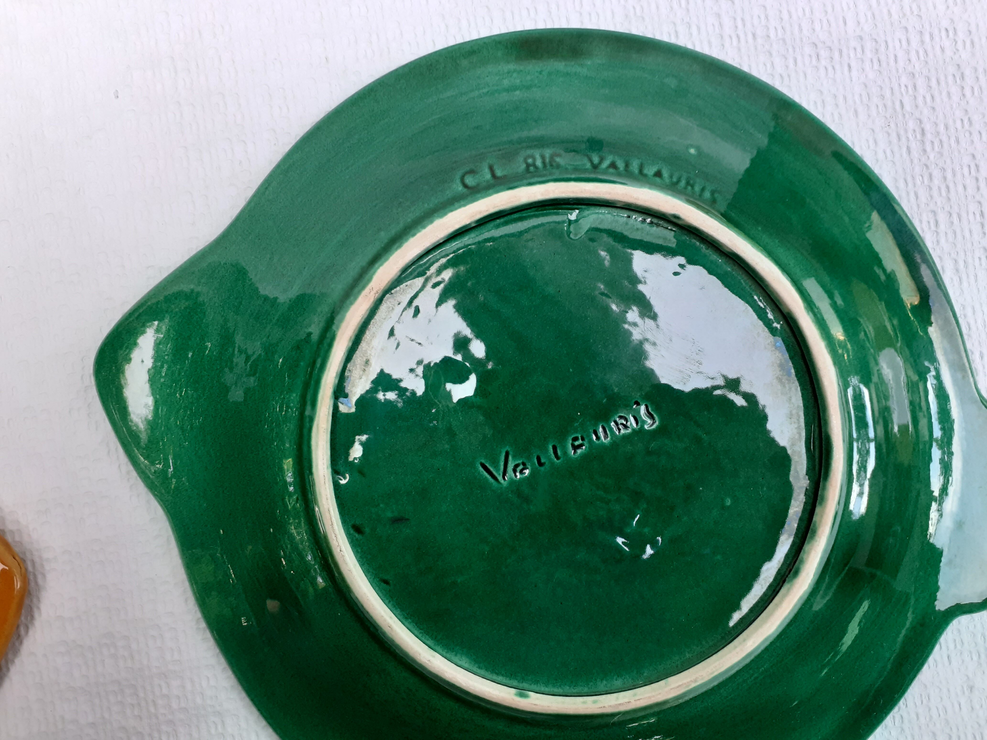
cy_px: 370
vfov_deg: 51.4
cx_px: 494
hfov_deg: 65.3
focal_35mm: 27
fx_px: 770
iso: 80
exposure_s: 1/50
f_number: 1.9
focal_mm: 3.6
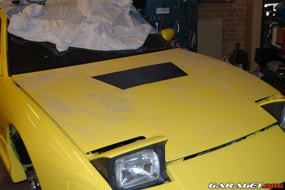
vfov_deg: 29.8
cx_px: 142
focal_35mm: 45
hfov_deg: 43.6
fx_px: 356
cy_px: 95
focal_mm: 30
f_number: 4.2
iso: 400
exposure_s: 1/60
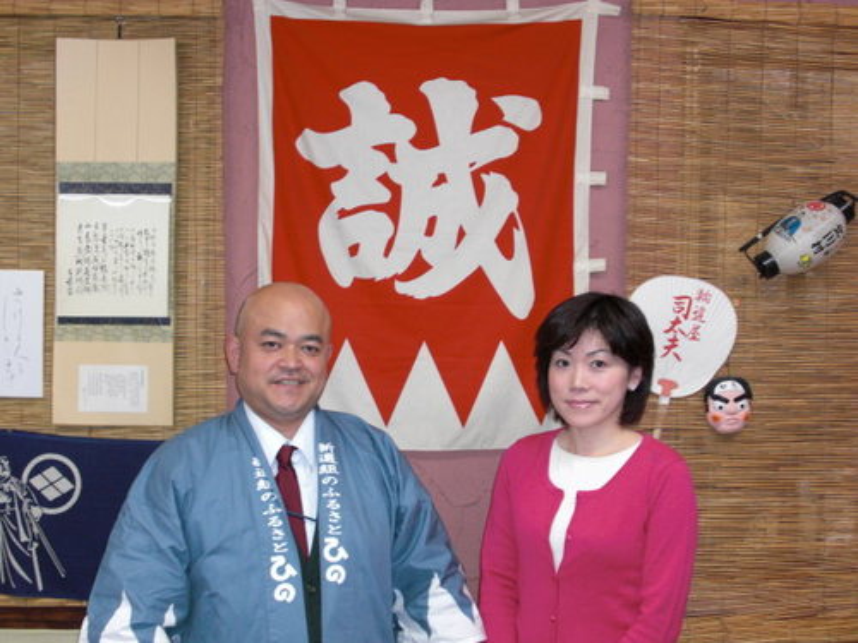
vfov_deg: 33.6
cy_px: 322
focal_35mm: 43
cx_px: 429
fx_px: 1066
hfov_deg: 43.9
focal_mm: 7.6
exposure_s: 1/60
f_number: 3.1
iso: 200
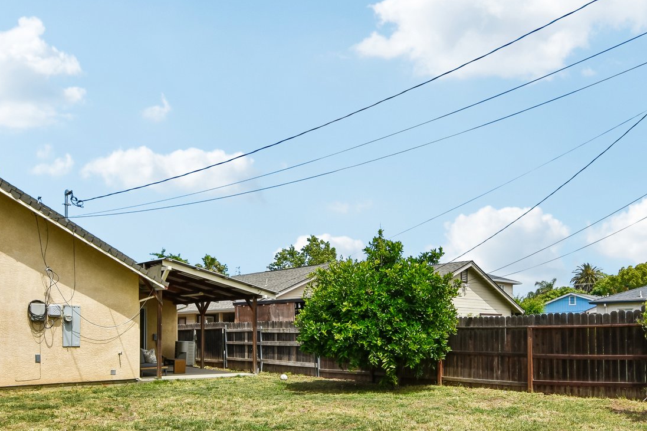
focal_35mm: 28
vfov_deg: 44.8
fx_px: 503
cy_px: 324
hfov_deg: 65.4
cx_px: 345
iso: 100
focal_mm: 10
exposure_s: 1/200
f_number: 8
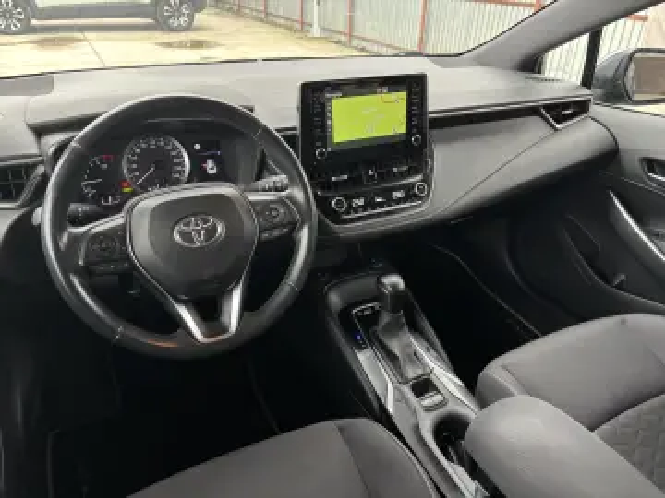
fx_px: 499
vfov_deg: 53.1
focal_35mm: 26
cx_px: 332
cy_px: 249
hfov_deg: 67.3
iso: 125
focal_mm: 5.96
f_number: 1.6
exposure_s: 1/69
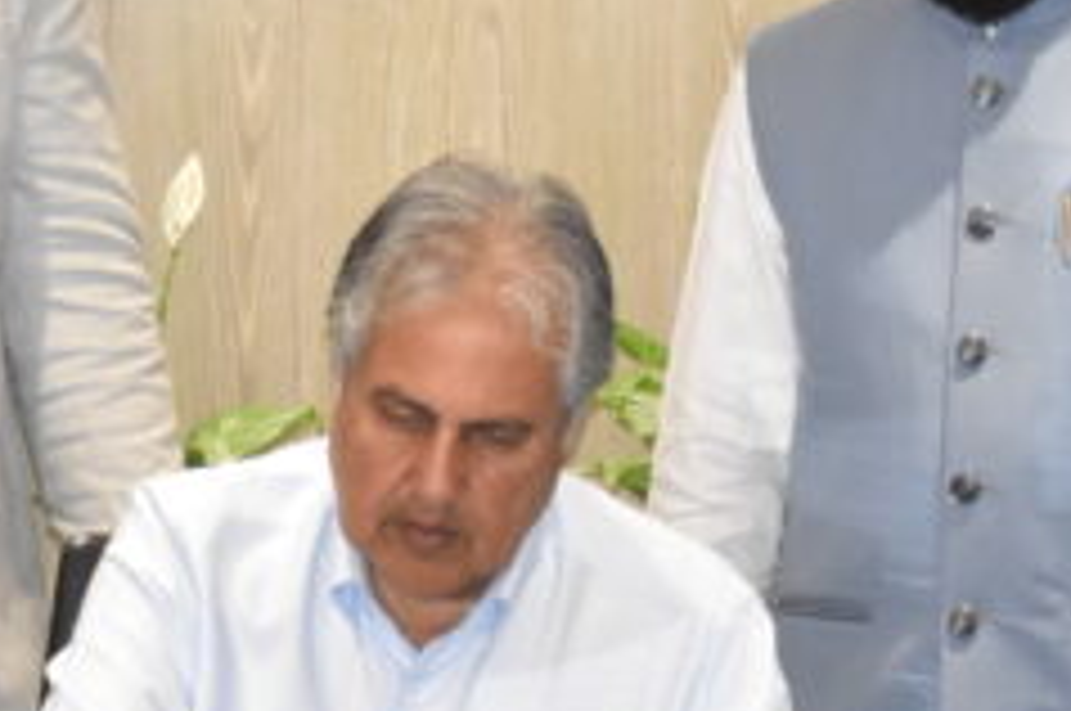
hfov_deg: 5.1
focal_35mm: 407
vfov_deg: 3.4
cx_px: 130
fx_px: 12092
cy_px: 104
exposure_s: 1/160
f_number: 5
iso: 2500
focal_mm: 86
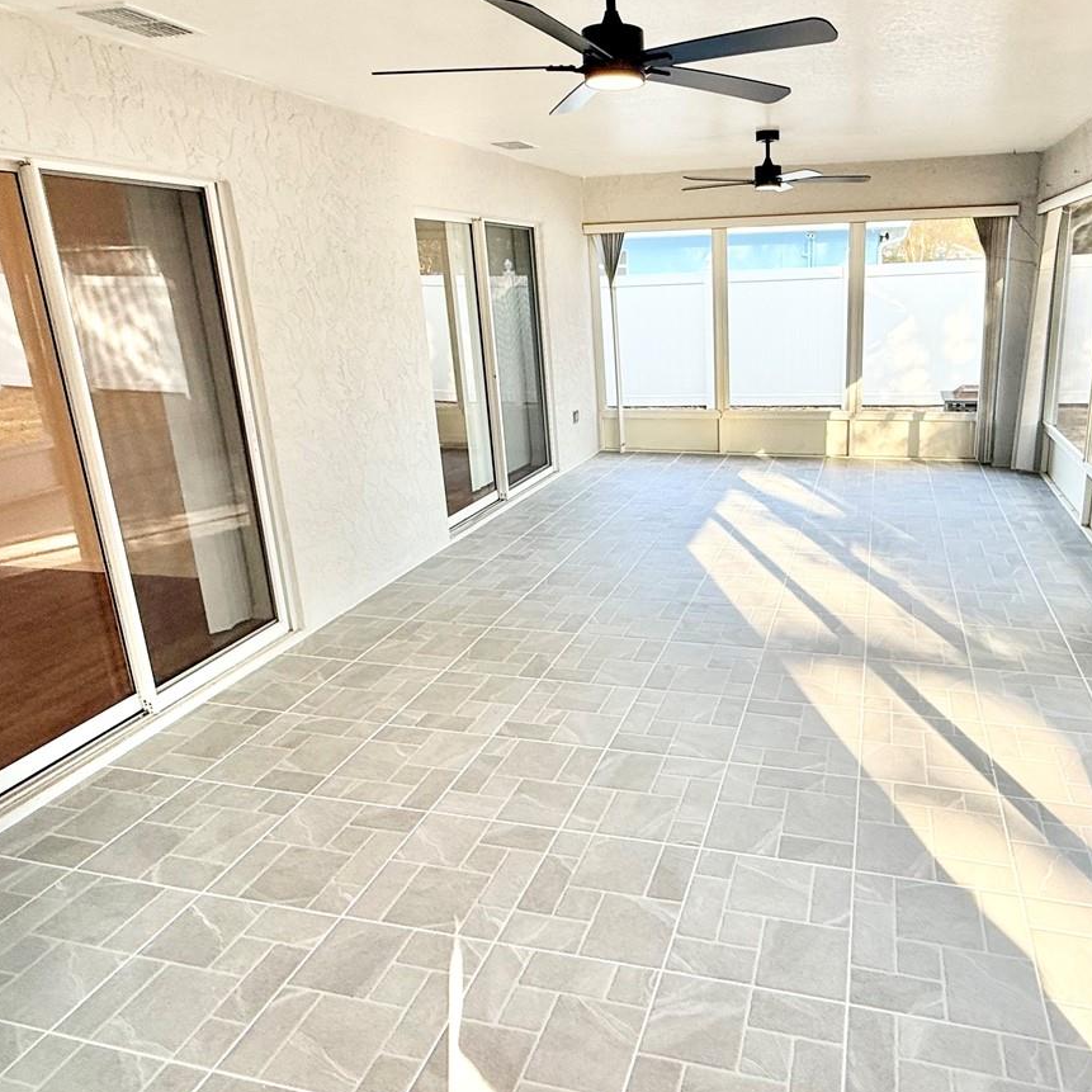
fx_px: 821
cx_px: 701
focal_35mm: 23
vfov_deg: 67.1
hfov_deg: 66.0
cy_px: 491
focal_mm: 2.22
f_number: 2.2
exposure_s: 1/120
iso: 50
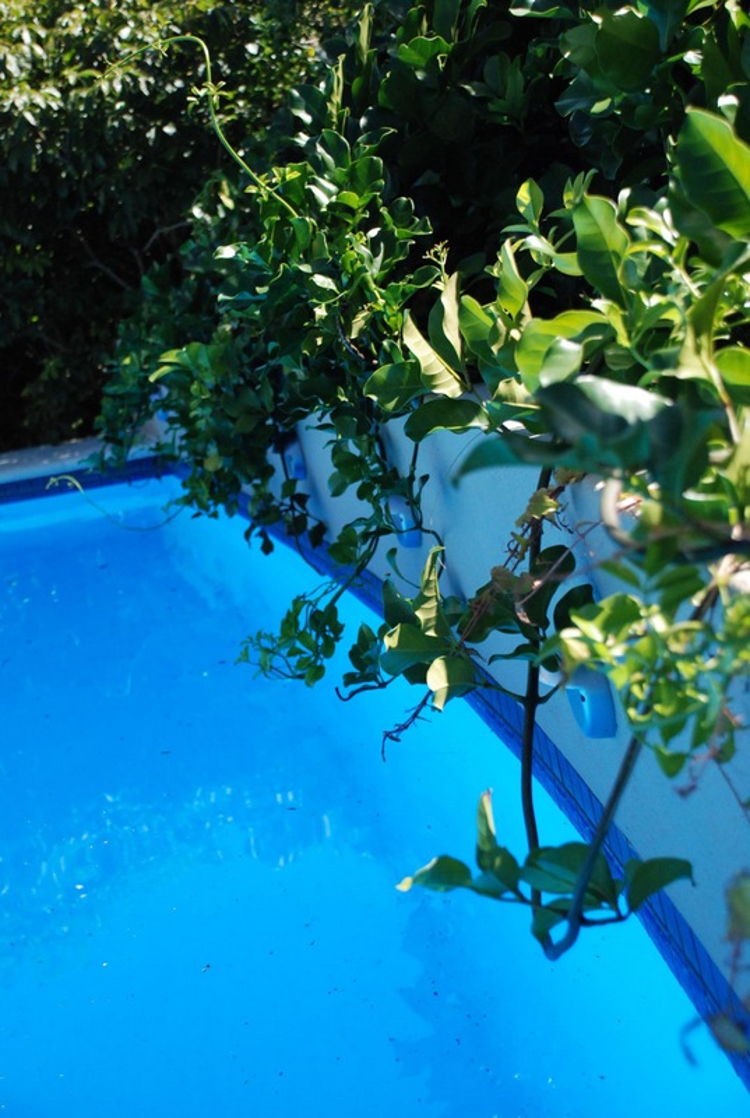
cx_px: 375
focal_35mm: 52
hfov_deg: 25.9
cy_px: 559
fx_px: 1633
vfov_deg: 37.8
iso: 1000
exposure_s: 1/2000
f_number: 4.5
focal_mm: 35
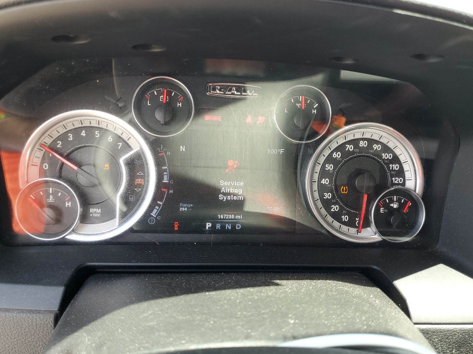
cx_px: 233
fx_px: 369
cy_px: 176
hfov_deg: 65.3
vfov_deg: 51.4
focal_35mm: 27
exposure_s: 1/149
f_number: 1.5
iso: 50
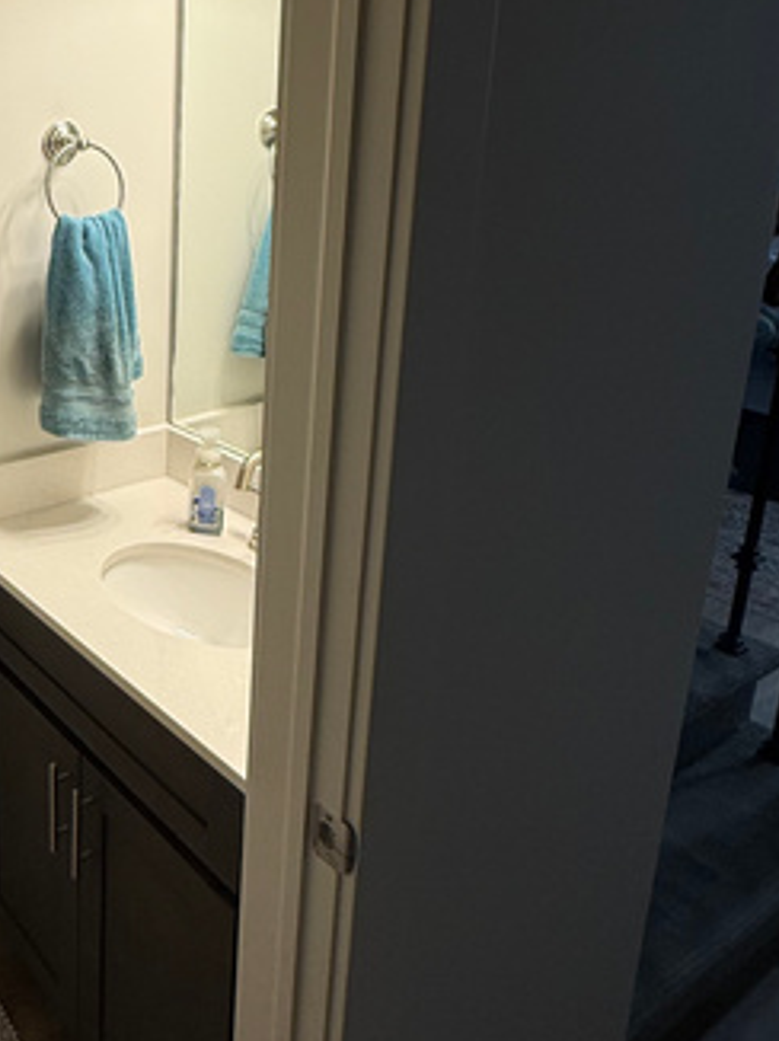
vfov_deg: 54.4
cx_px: -10
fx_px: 991
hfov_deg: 37.9
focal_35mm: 33
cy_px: 358
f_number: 2.2
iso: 80
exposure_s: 1/120
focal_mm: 2.22
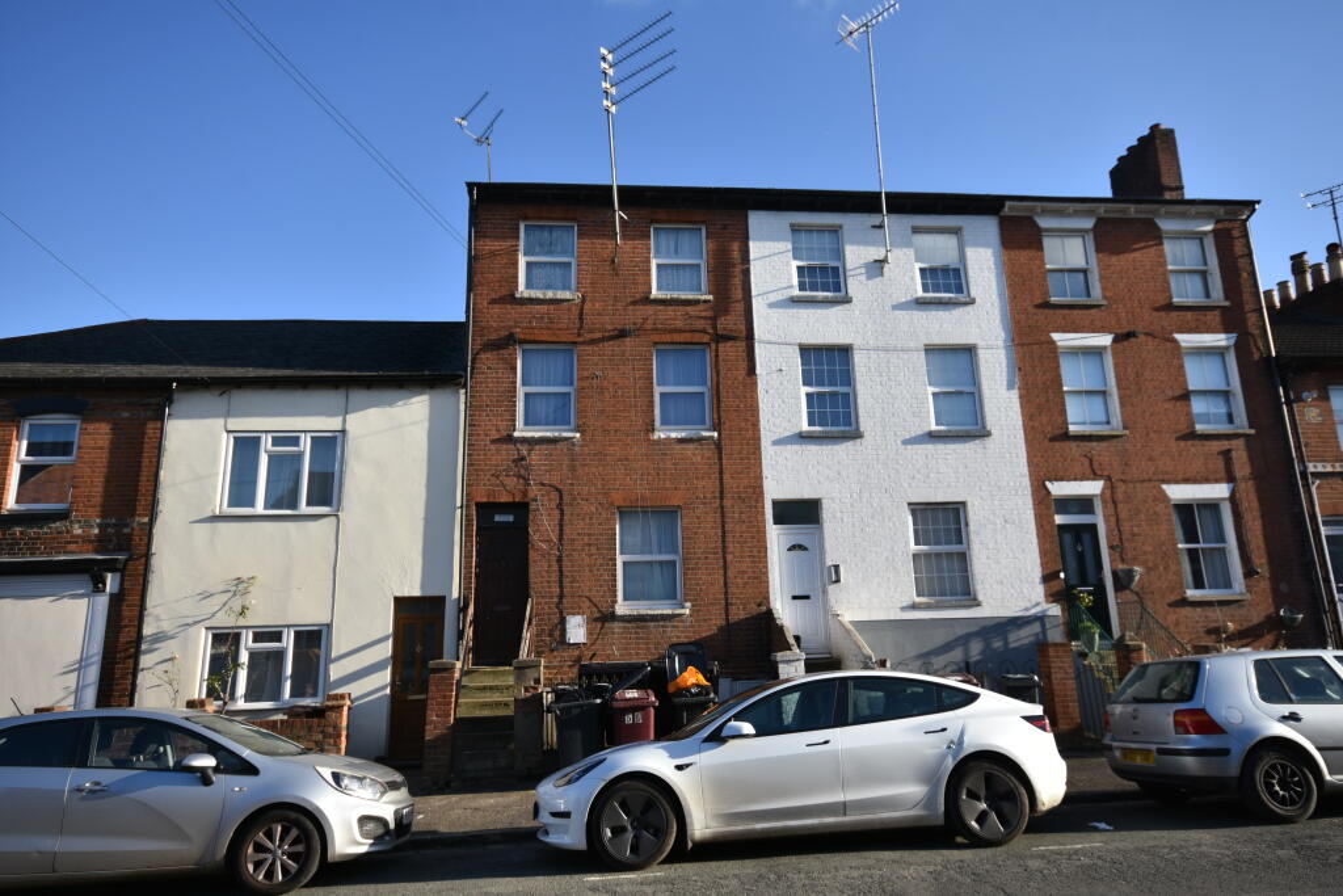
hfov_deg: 81.2
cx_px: 672
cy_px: 448
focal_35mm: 21
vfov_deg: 59.5
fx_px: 783
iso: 360
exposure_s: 1/500
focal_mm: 14
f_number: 8
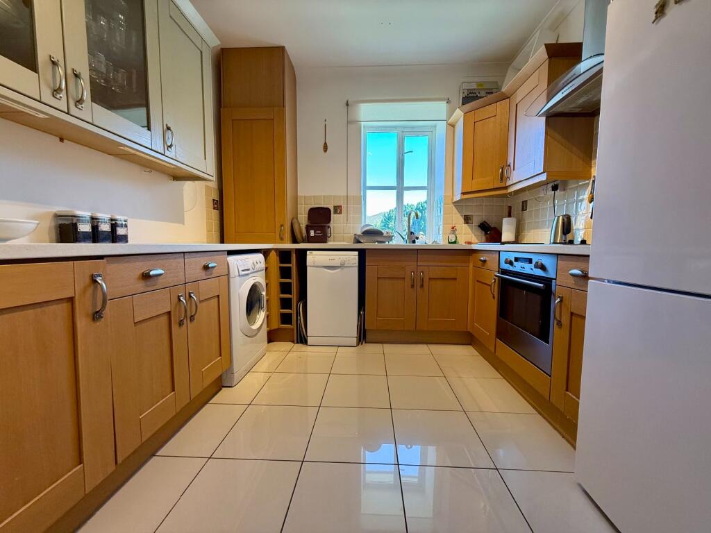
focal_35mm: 14
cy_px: 266
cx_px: 356
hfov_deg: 102.1
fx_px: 288
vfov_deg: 85.7
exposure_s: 1/100
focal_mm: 2.22
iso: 200
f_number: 2.2
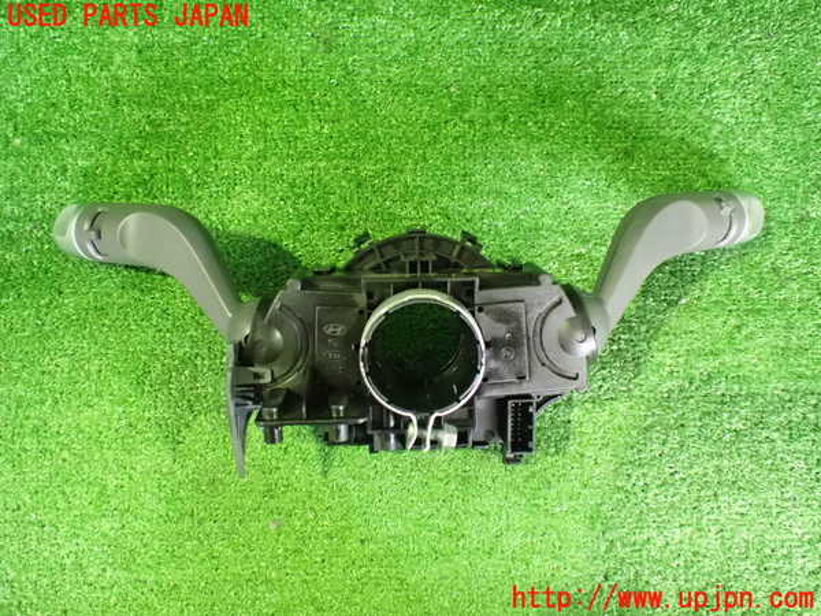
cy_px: 308
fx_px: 712
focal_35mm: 30
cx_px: 410
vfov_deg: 46.8
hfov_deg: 60.0
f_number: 2.3
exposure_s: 1/25
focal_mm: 5.4
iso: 1600
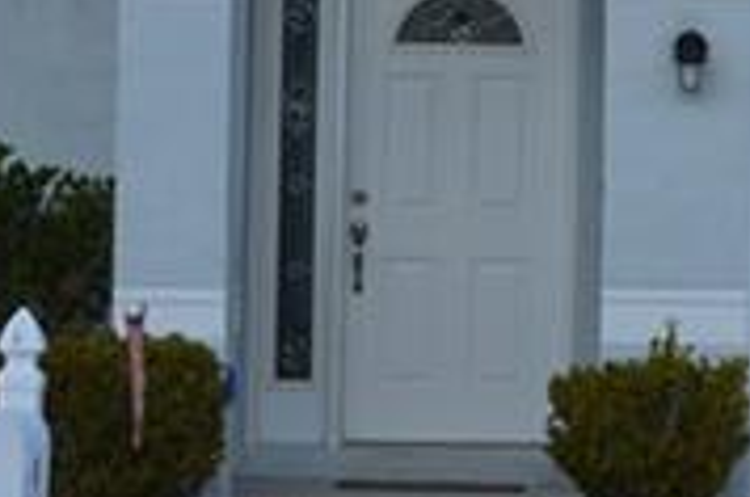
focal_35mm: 259
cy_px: -333
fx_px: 5386
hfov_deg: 7.9
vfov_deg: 5.2
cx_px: 683
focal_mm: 30
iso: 100
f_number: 8
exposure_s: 1/250
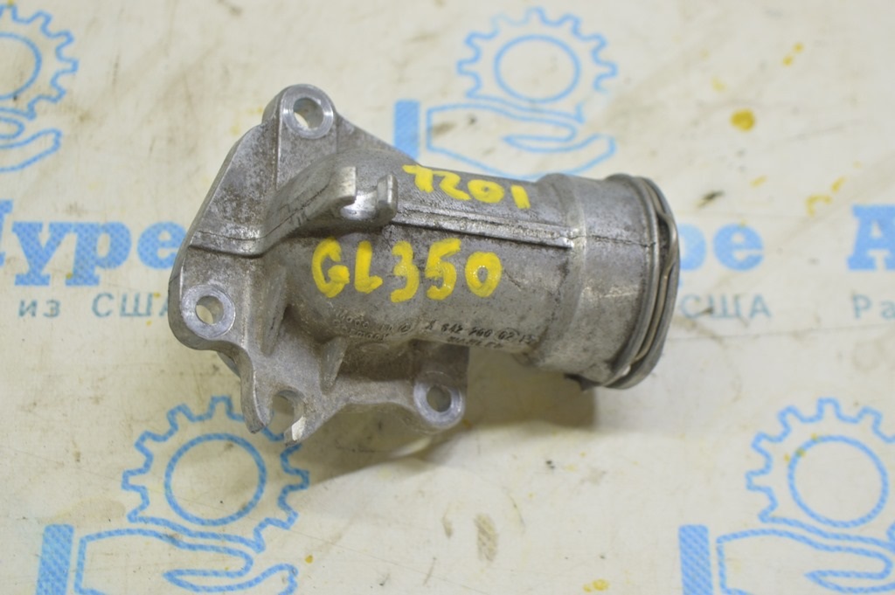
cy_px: 298
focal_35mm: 69
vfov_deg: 19.7
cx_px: 448
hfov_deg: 29.3
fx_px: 1714
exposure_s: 1/20
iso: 400
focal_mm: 46
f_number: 5.6
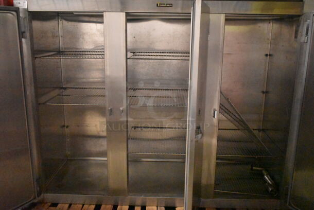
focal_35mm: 34
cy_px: 105
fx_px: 301
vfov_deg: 38.4
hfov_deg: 55.1
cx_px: 157
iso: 16000
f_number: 3.8
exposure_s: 1/125
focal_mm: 23
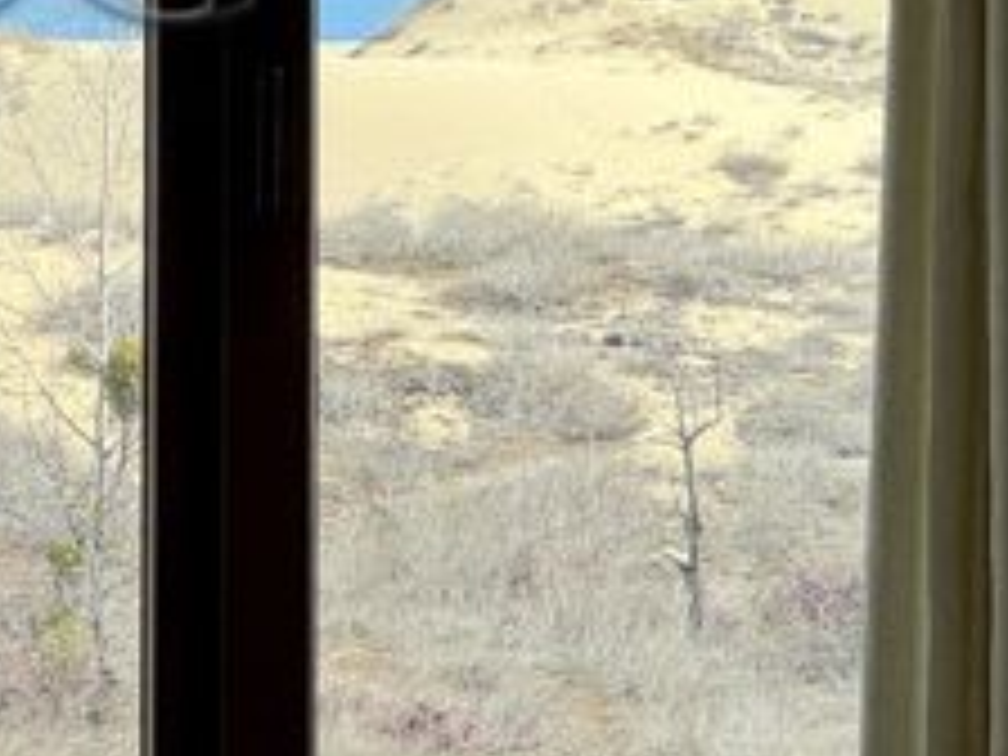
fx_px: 7047
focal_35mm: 242
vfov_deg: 6.1
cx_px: -182
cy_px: -58
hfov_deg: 8.1
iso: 25
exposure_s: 1/428
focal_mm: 9
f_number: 2.8
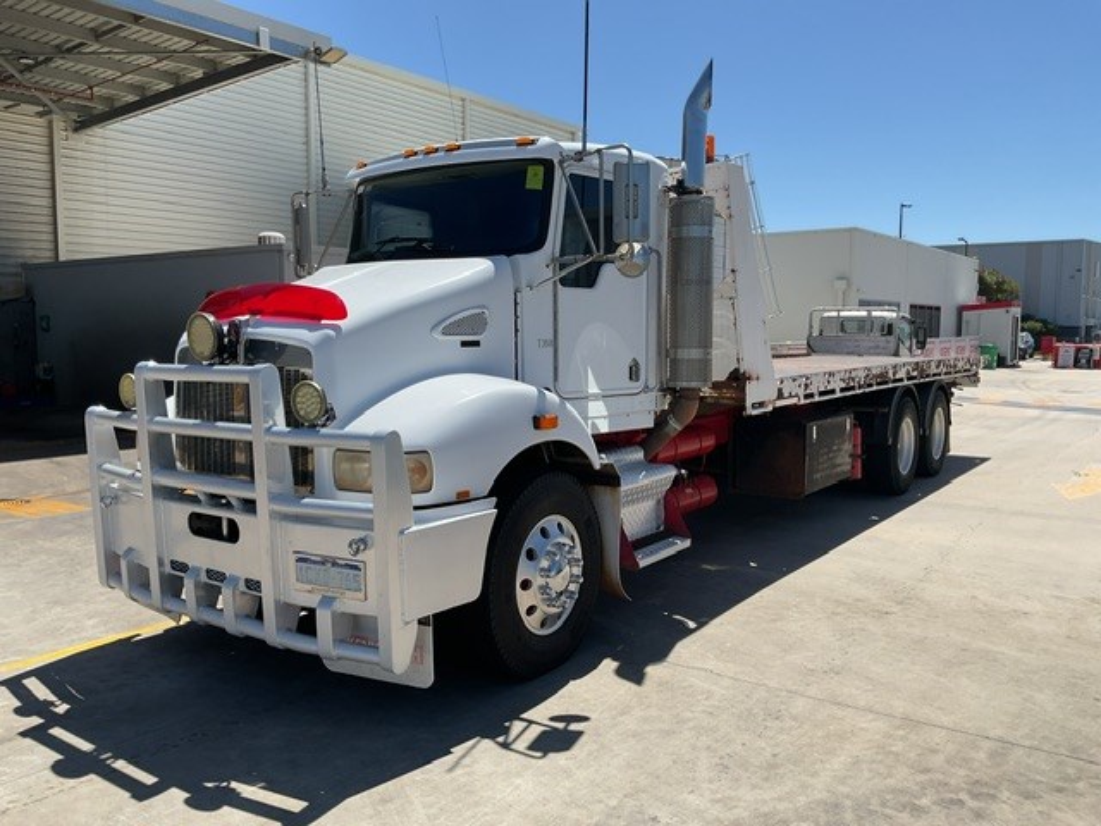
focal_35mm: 29
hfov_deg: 61.7
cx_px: 550
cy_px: 413
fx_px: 922
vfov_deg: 48.2
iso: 16
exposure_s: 1/2538
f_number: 1.8
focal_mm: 3
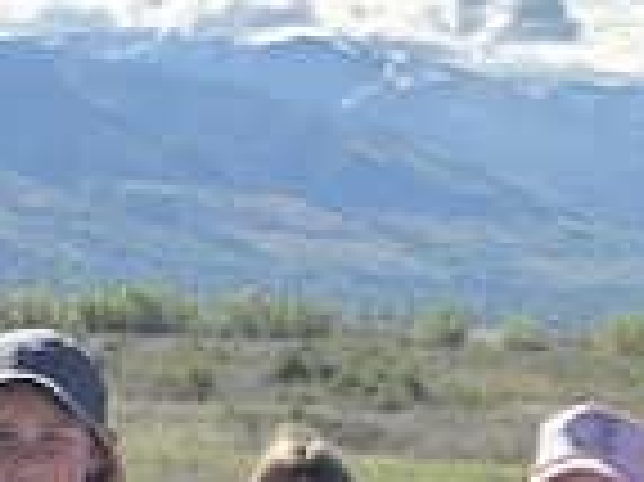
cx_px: 630
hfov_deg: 11.9
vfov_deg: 8.7
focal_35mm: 165
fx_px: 3067
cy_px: 748
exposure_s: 1/989
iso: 12
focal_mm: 6.3
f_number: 1.7
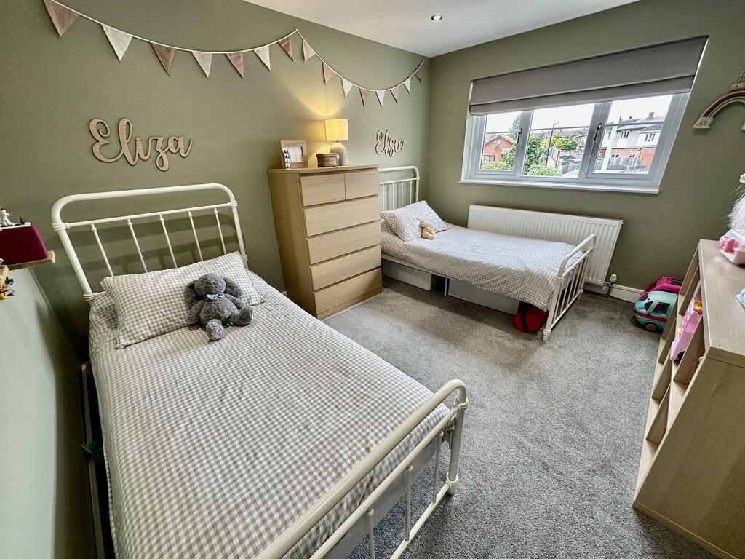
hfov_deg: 102.1
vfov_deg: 85.7
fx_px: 301
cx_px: 372
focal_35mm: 14
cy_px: 280
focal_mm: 2.22
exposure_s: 1/100
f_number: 2.2
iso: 125
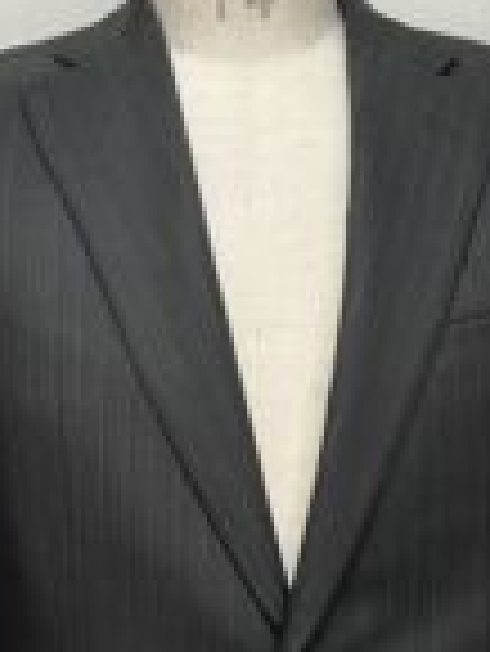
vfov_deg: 24.8
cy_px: 544
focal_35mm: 77
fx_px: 1451
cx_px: 261
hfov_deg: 19.2
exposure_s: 1/50
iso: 80
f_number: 1.8
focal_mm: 3.99
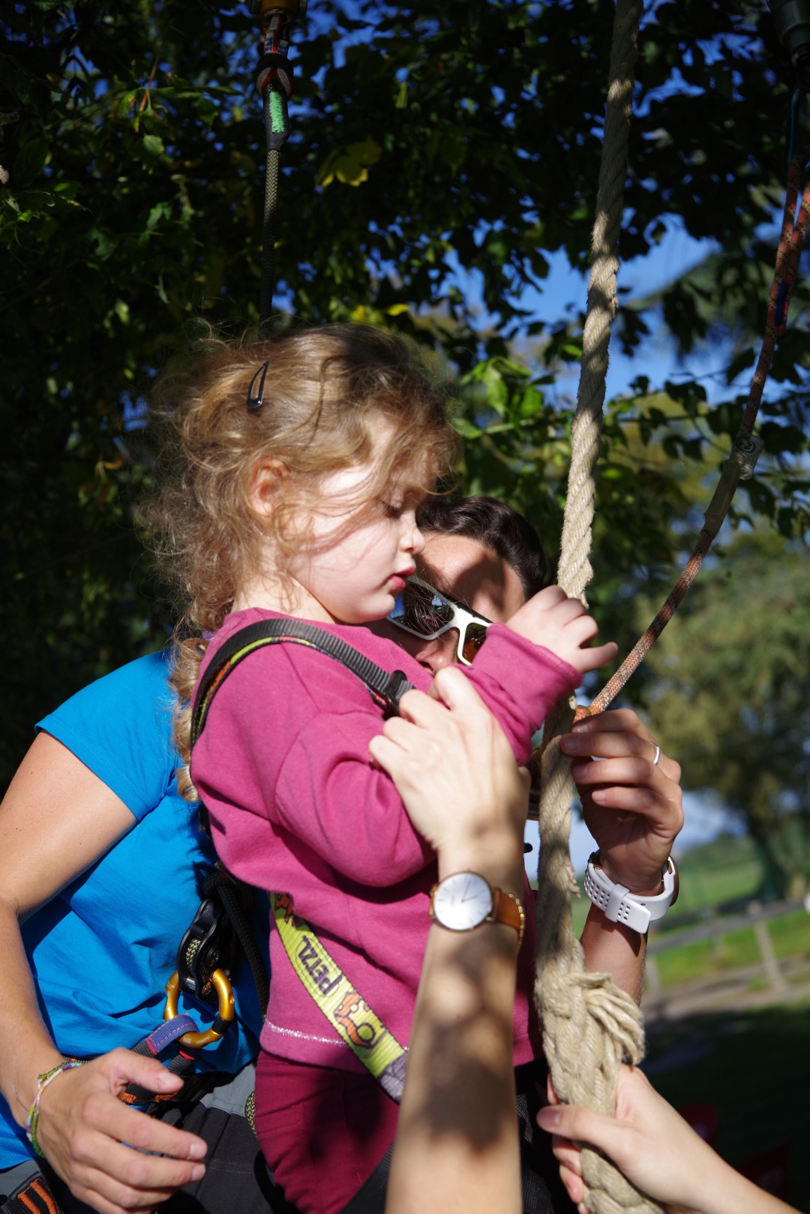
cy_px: 607
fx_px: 1787
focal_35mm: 53
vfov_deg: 37.5
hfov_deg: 25.5
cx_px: 405
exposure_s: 1/320
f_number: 4.5
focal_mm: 53
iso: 200
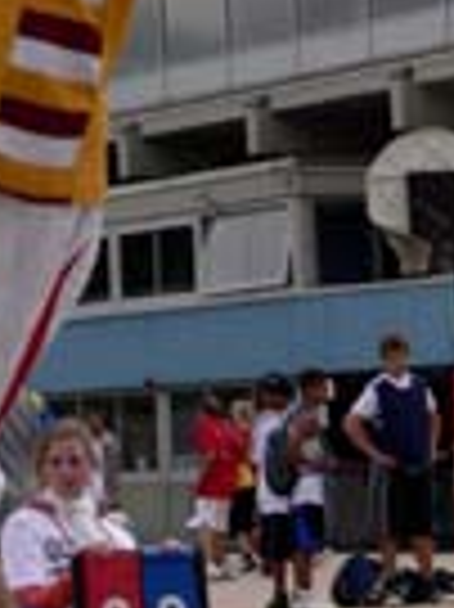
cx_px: -103
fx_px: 3801
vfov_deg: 9.1
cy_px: 275
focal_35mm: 217
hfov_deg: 6.8
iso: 80
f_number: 4
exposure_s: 1/640
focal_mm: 10.9
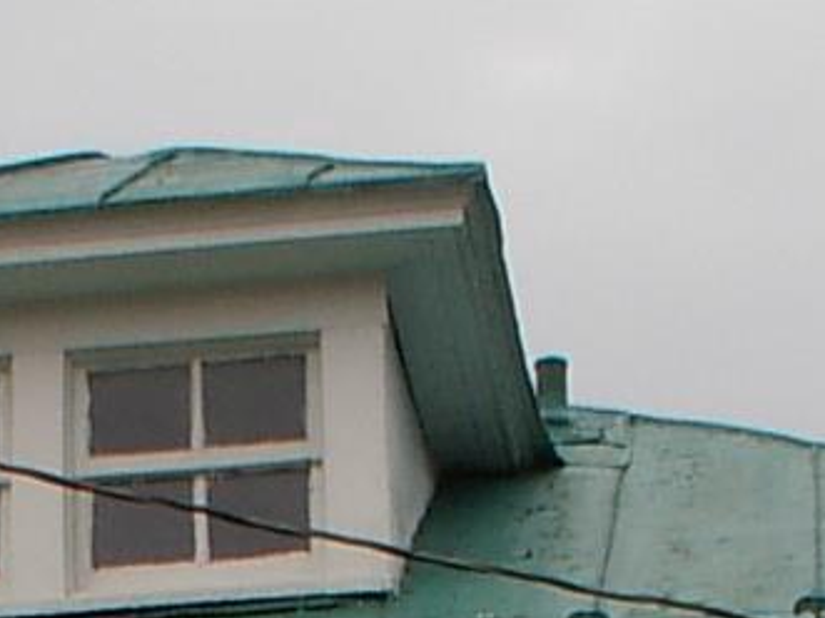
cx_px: 95
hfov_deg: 11.0
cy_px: 1326
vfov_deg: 7.8
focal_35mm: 179
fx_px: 4265
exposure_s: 1/150
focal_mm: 5.8
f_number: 5.6
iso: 100
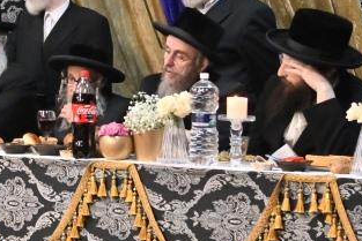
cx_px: -86
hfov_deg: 13.5
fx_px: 1479
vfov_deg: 9.3
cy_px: 22
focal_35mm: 147
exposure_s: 1/160
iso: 1600
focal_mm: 30
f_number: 4
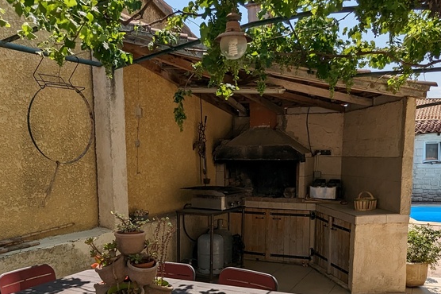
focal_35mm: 36
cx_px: 218
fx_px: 441
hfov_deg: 53.2
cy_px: 223
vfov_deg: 35.9
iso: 49
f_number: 2.2
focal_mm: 2.35
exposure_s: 1/2513
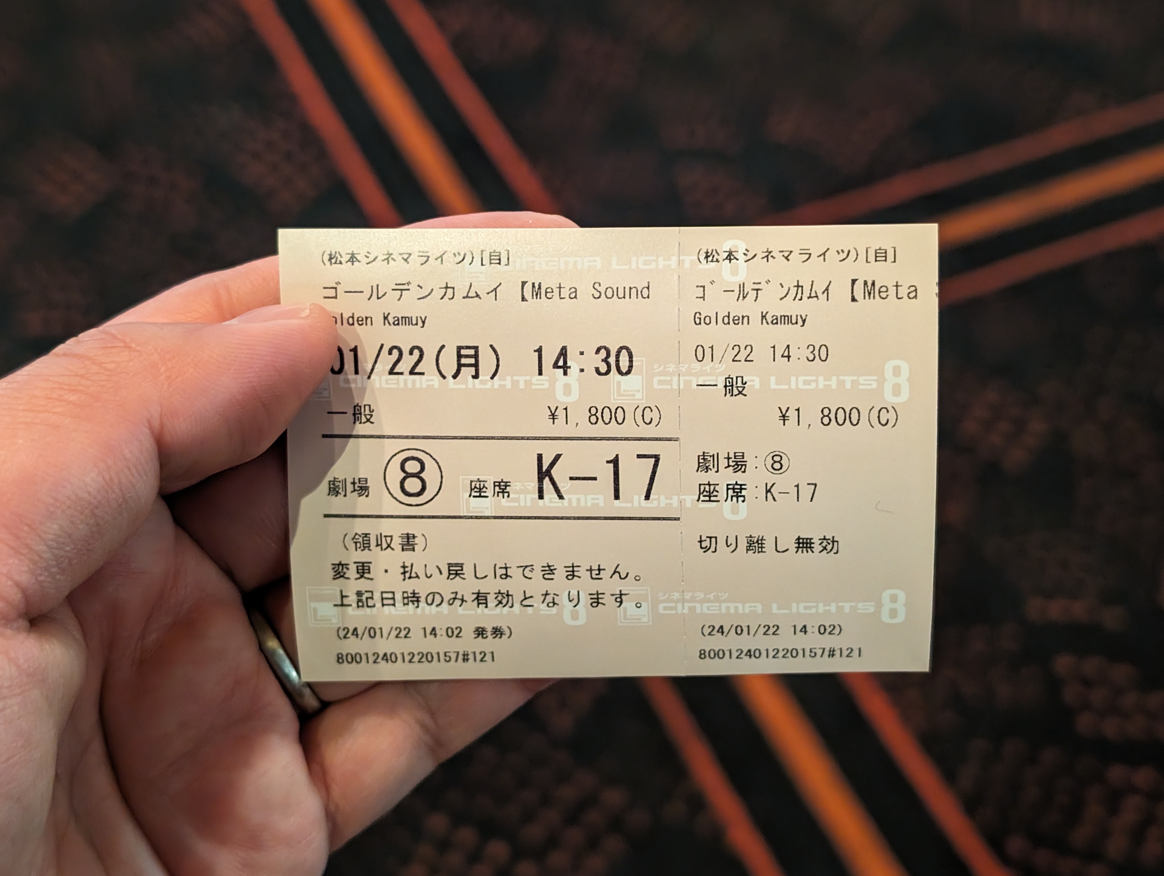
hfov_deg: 38.9
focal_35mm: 49
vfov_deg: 29.7
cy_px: 438
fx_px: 1650
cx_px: 582
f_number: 1.68
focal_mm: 6.9
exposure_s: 1/17.1
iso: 956
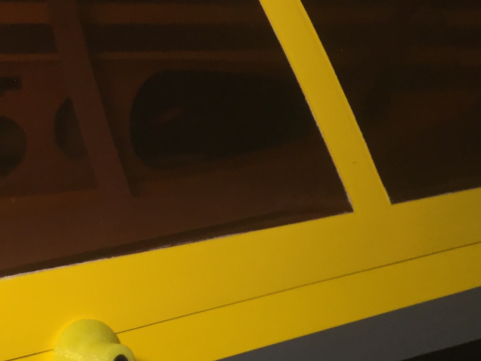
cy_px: 331
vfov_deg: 16.7
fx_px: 1209
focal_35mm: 87
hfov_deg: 22.2
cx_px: 98
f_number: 2.4
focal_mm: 3.3
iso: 50
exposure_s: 1/30
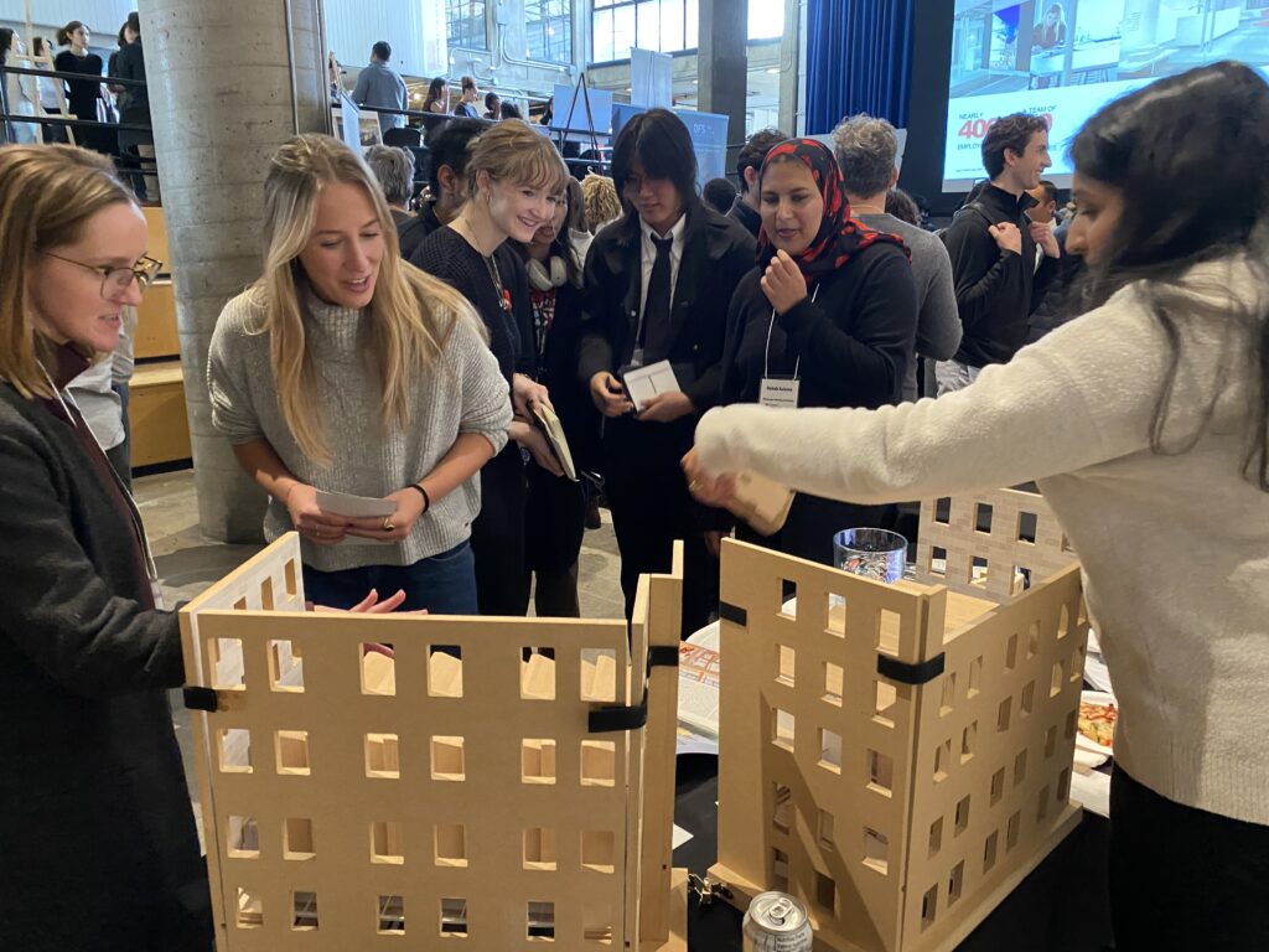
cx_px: 634
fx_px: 953
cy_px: 476
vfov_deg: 53.1
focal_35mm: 26
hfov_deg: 67.3
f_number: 1.8
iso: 500
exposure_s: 1/40
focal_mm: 4.25
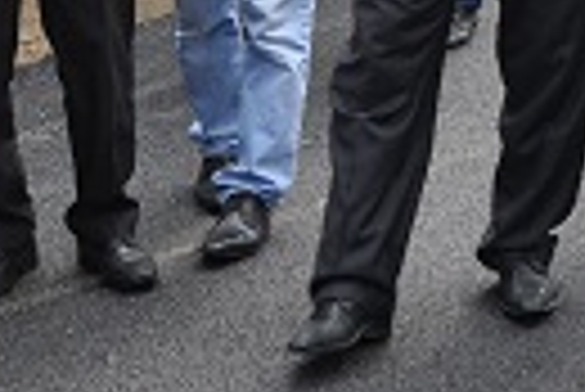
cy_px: -360
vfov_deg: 8.1
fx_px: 2652
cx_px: 1094
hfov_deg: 11.6
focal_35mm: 163
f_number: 6.3
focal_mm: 22
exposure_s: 1/160
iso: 200
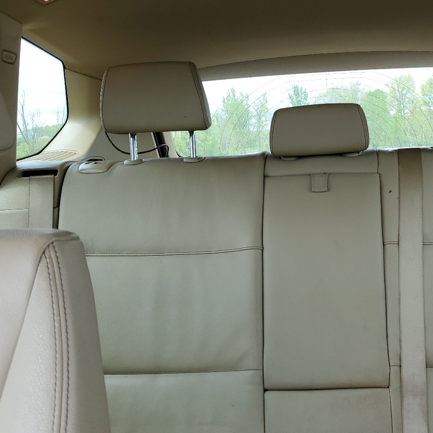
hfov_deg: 41.8
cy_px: 271
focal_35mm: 39
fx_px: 552
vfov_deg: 42.5
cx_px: 312
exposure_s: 1/270
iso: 50
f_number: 1.5
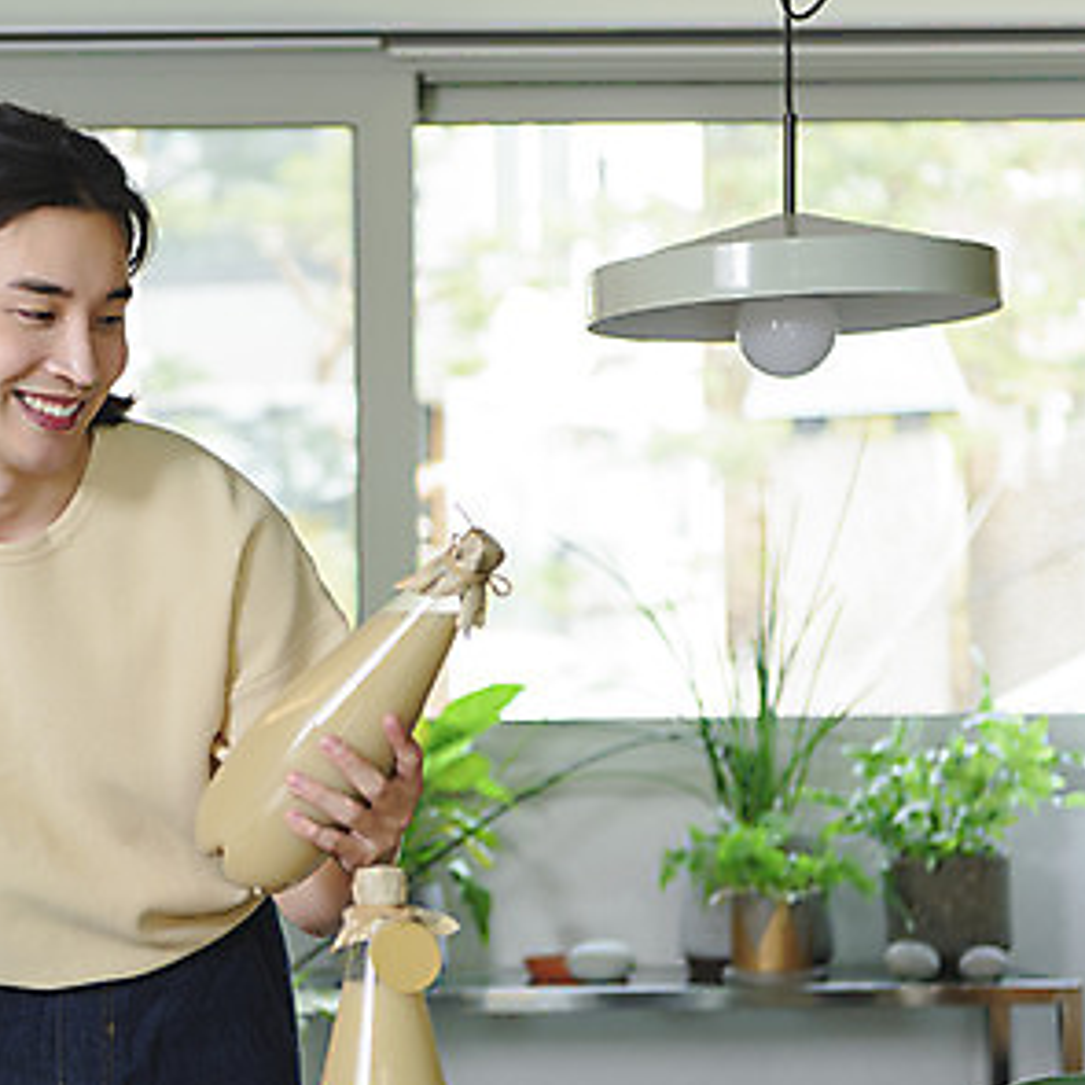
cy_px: 669
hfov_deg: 16.1
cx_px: 90
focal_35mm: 107
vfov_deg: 16.3
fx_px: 3794
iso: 200
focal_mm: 62
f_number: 3.5
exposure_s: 1/100
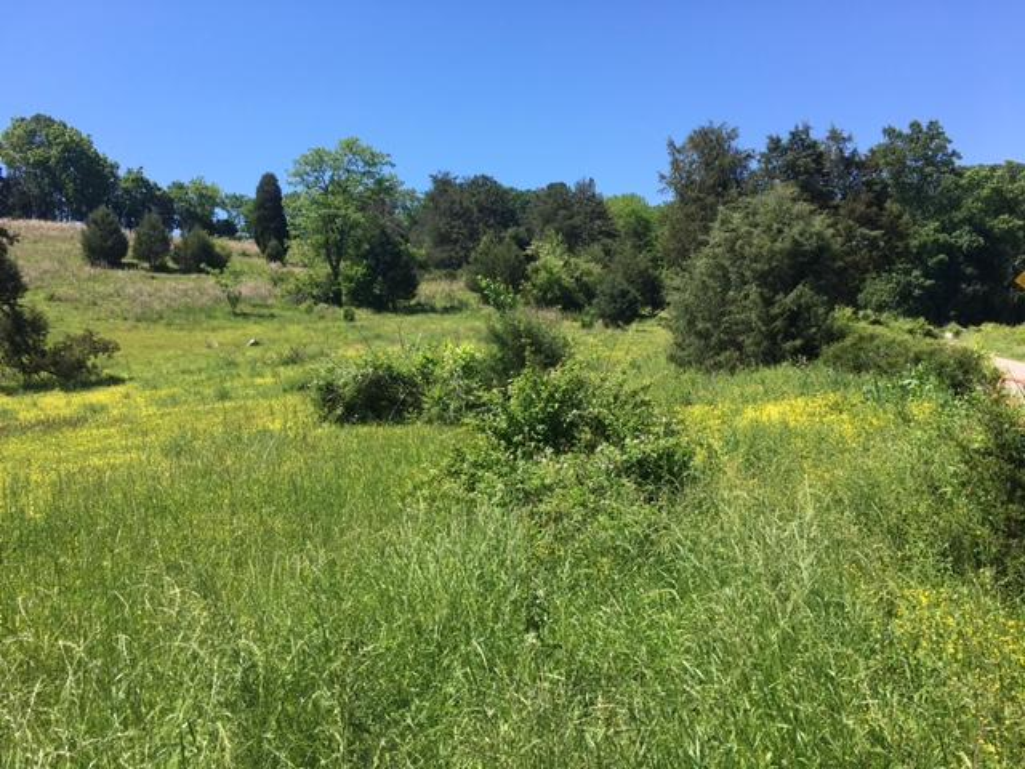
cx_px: 512
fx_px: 859
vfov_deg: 48.2
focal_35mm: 29
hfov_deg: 61.7
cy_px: 384
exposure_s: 1/1202
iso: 25
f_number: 2.2
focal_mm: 4.15
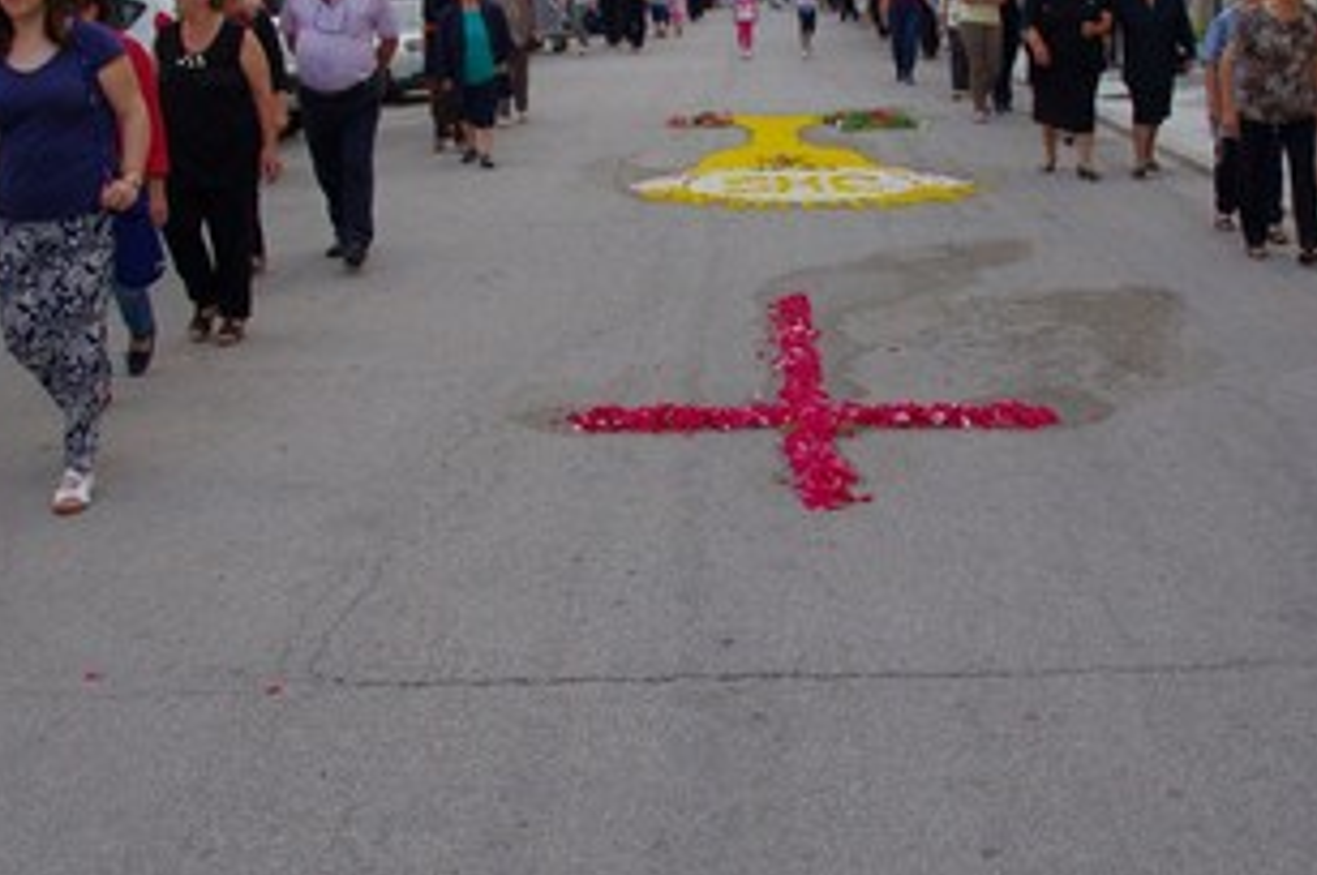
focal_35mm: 44
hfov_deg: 44.4
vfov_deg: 30.1
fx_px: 1608
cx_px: 742
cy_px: 255
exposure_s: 1/160
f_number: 6.3
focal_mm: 18
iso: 640
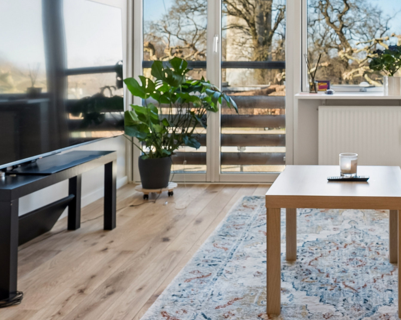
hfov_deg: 44.4
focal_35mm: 39
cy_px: 76
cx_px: 323
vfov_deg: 37.2
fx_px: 463
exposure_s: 1/50
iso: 400
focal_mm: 18.5
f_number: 6.3
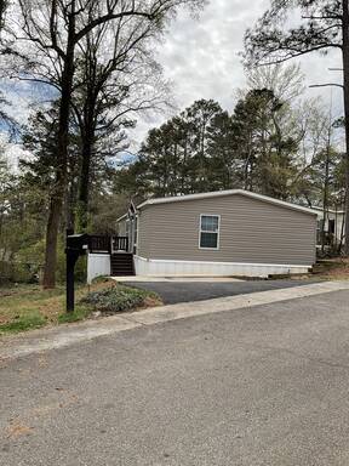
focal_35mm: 29
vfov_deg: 61.7
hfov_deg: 48.2
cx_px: 174
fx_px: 390
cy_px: 233
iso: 16
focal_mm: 3
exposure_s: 1/1730
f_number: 1.8
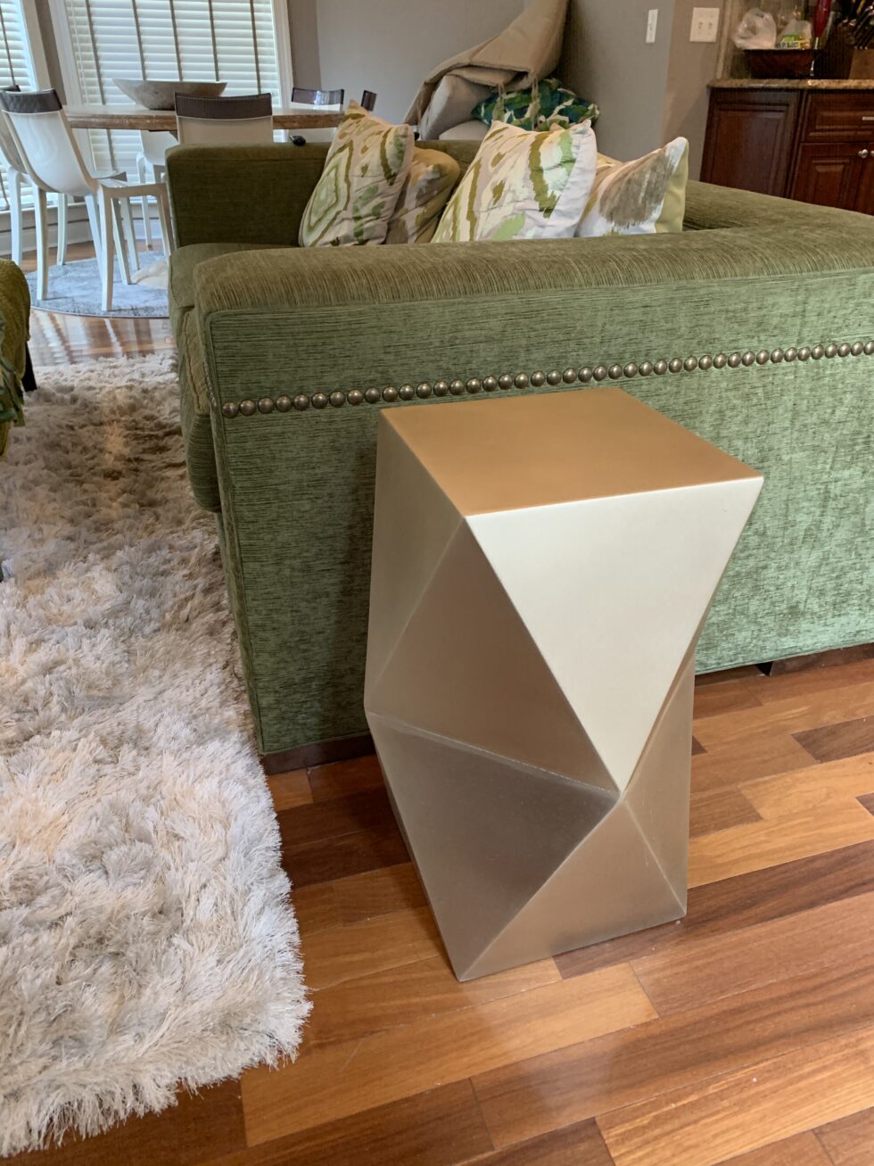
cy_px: 583
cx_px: 437
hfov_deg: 53.1
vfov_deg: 67.3
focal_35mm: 26
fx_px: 875
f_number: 1.8
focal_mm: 4.25
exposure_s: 1/60
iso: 320
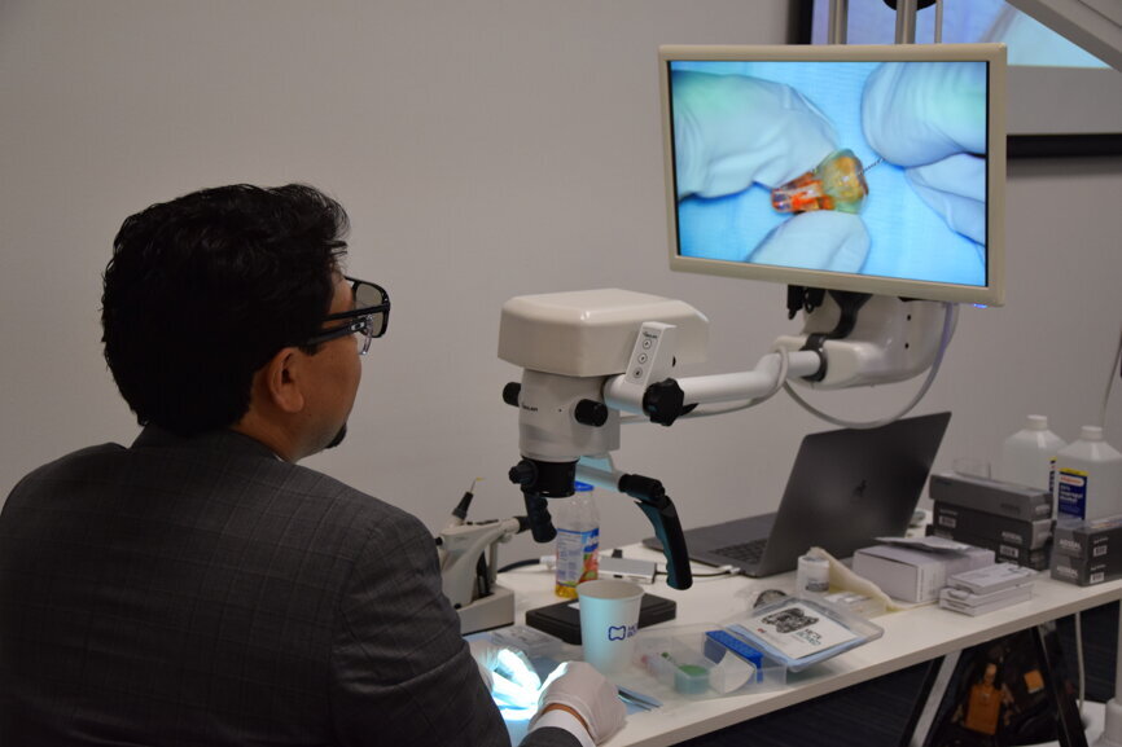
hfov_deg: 35.1
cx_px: 561
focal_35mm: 57
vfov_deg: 23.8
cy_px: 374
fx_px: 1776
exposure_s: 1/60
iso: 900
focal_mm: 38
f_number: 4.5
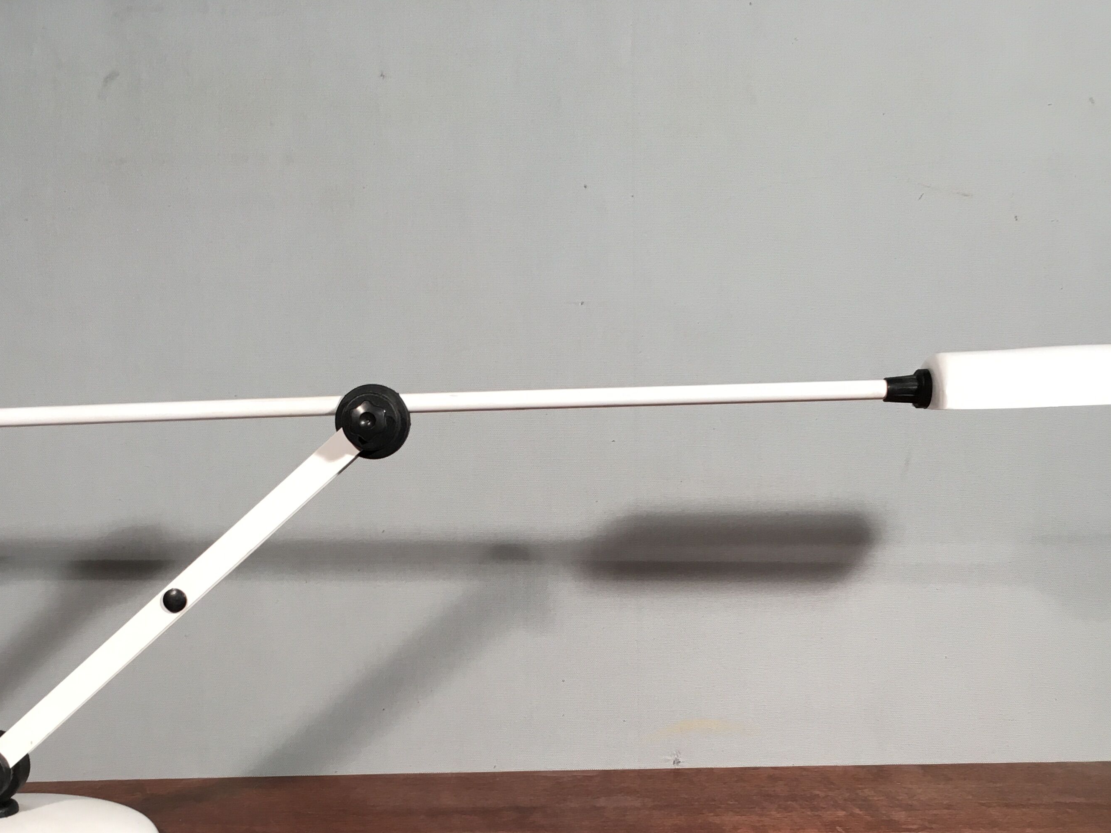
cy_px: 624
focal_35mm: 44
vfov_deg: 32.3
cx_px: 453
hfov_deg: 42.8
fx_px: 1412
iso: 25
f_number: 2.2
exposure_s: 1/33
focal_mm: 4.15
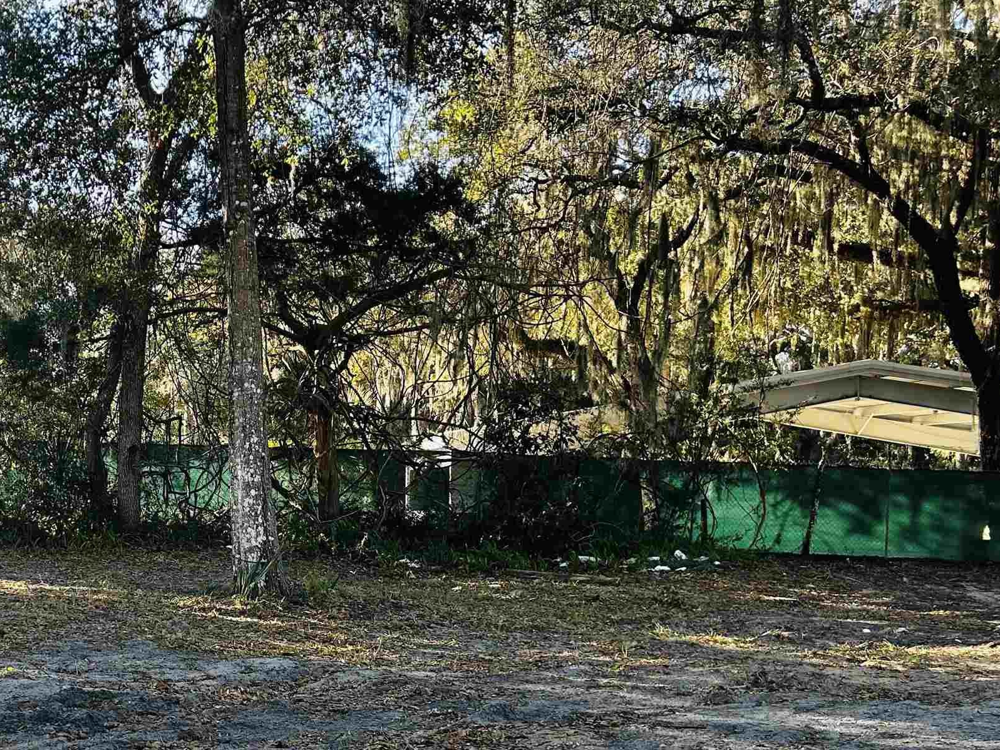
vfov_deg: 28.8
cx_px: 78
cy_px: 540
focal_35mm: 50
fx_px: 1445
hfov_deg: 35.6
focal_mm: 5.7
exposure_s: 1/205
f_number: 1.5
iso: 40
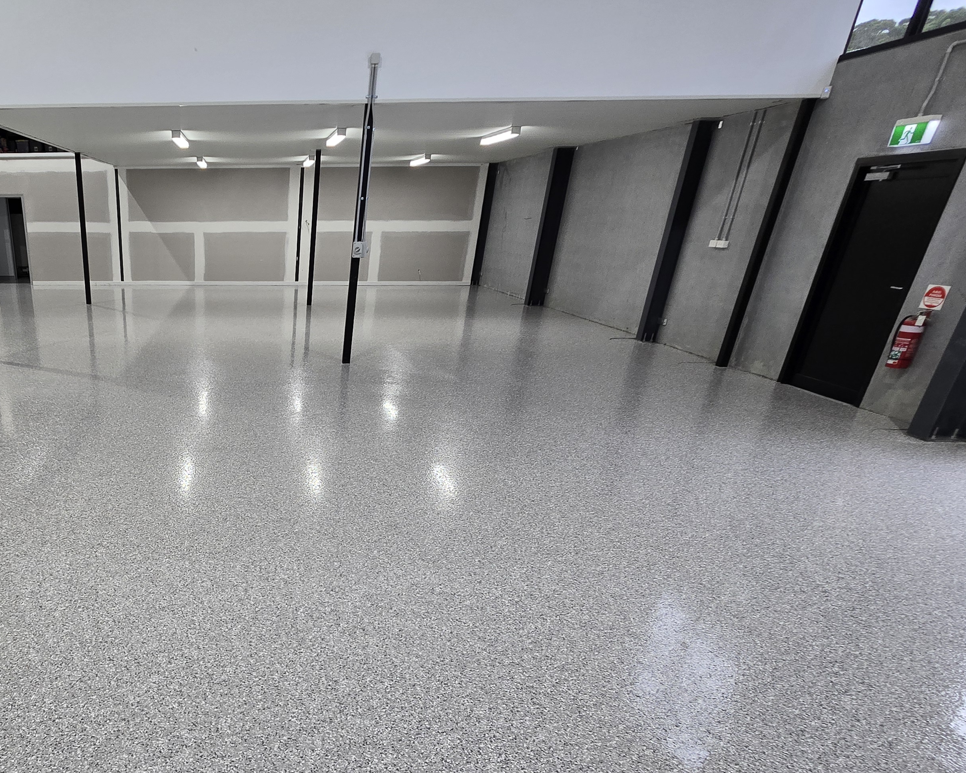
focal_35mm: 21
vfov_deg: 63.9
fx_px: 600
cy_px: 515
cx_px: 203
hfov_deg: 70.5
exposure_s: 1/50
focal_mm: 2.2
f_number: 2.2
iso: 64
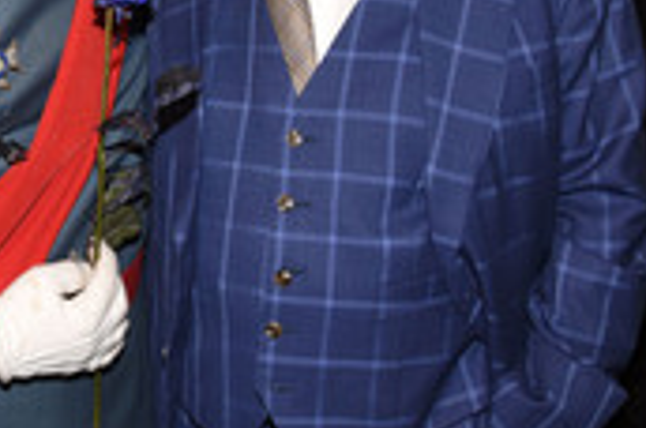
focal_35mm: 63
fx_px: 1128
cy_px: 11
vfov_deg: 20.8
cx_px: -43
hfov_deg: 29.2
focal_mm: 24
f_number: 6.3
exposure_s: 1/60
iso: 2000
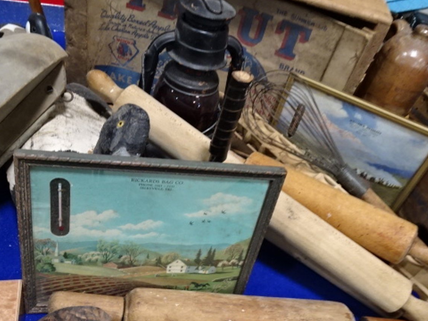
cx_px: 197
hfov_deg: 56.8
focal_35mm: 32
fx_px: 396
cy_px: 197
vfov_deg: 43.9
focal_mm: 4.1
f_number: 3.5
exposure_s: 1/30
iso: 400
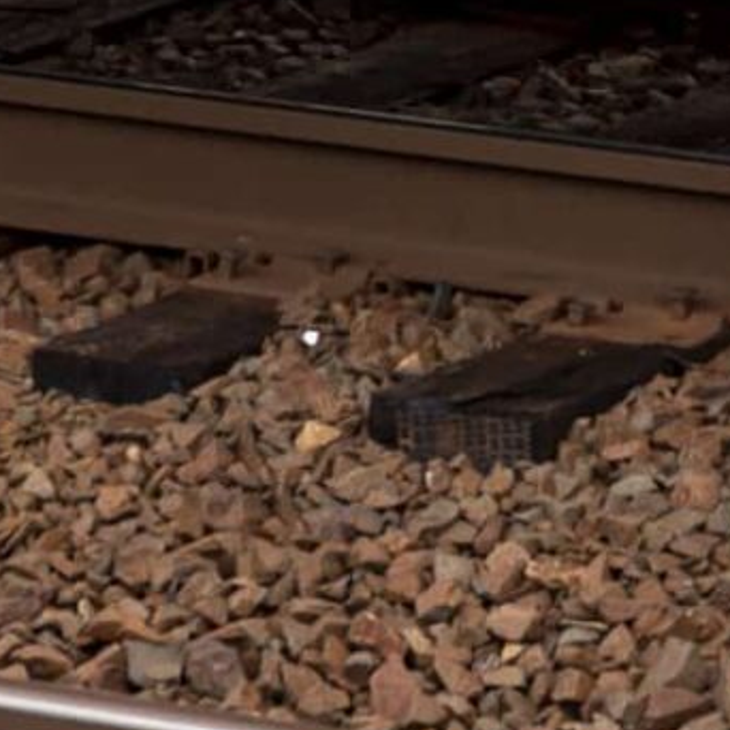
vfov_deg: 3.9
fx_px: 10617
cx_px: 896
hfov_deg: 3.9
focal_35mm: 445
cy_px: -180
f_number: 4.5
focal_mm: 70
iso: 80
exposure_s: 1/160
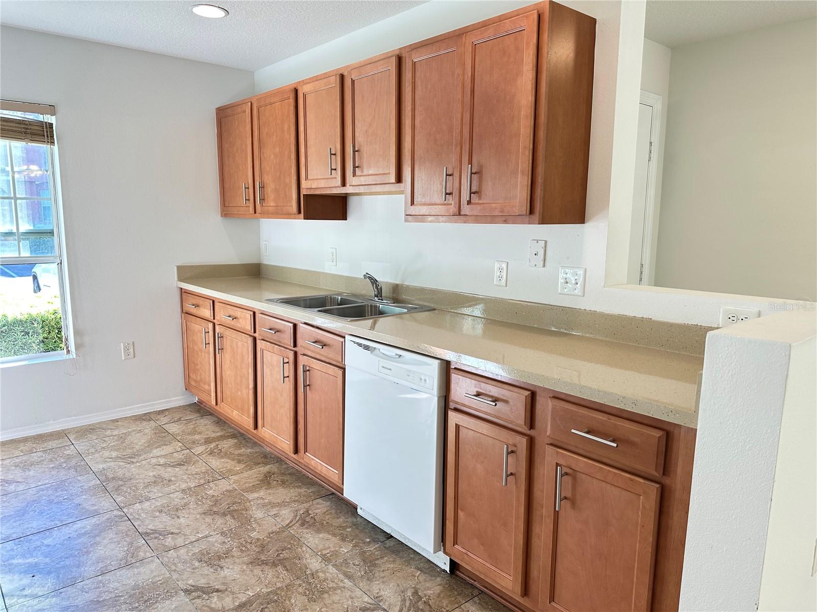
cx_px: 408
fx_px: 566
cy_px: 306
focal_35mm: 24
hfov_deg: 71.6
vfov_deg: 56.8
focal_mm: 6.86
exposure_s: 1/120
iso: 125
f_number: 1.78
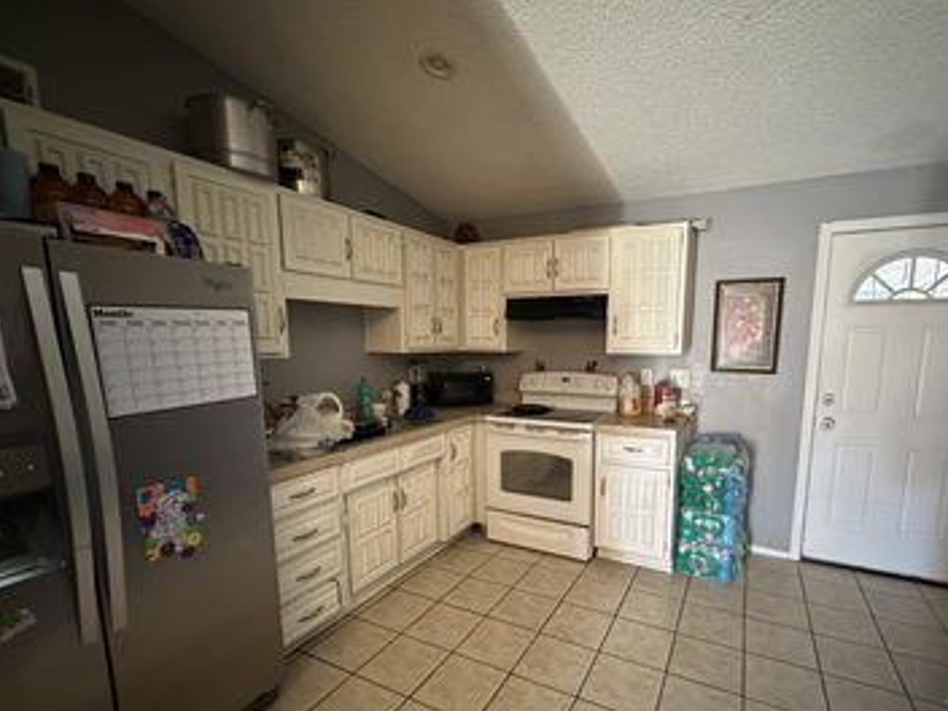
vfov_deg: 74.3
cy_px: 409
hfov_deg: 90.7
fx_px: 466
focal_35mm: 17
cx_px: 527
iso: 1000
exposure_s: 1/40
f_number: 2.2
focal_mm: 2.22
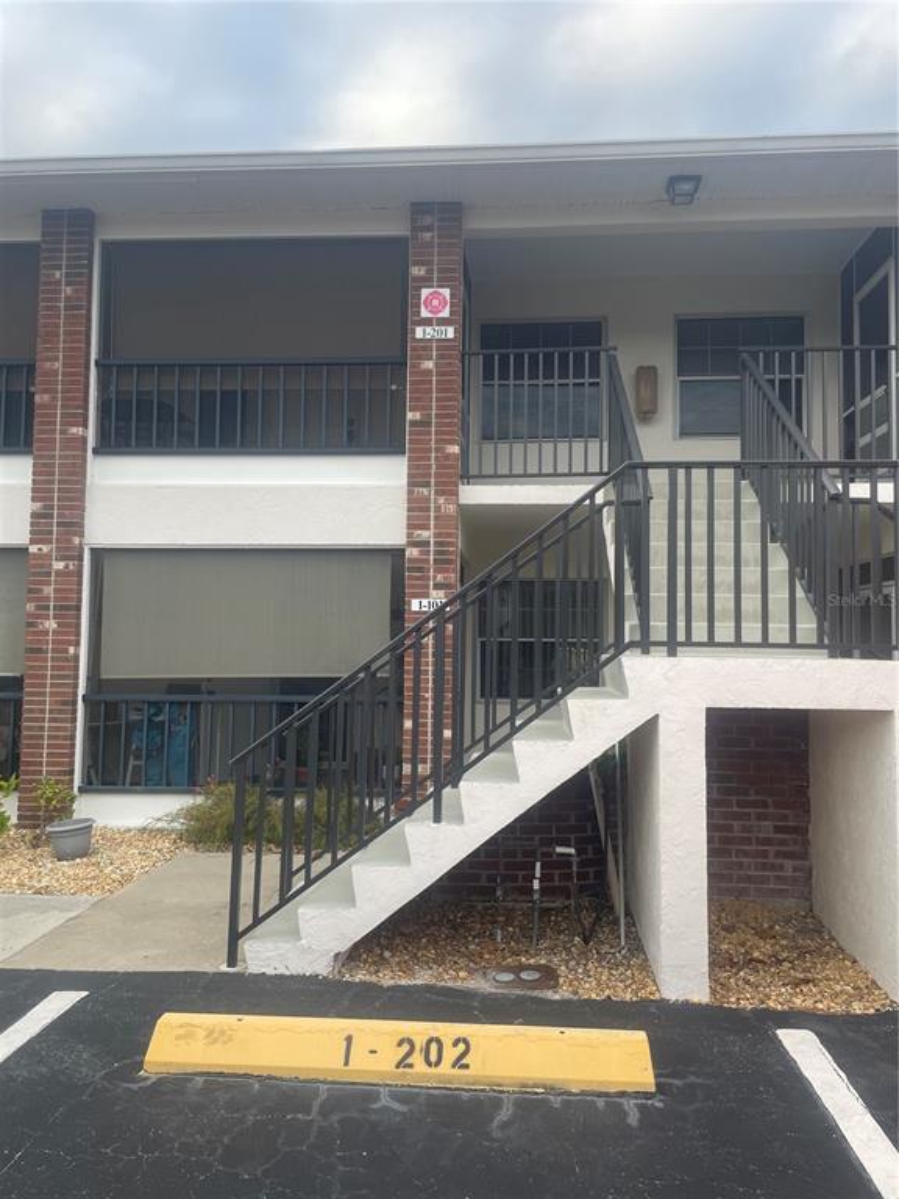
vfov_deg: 67.3
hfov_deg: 53.1
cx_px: 450
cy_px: 600
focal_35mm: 26
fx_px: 900
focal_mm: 4.2
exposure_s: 1/177
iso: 32
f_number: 1.6
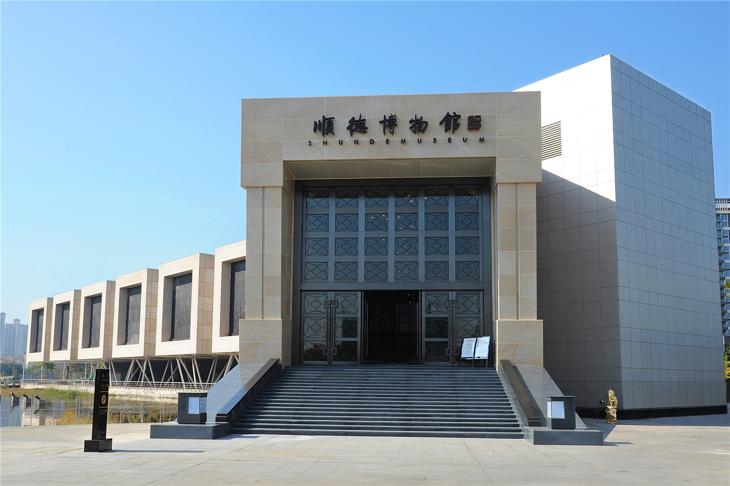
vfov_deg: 43.6
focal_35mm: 30
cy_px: 243
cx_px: 365
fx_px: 608
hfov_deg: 62.0
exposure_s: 1/125
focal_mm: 30
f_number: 13
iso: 200
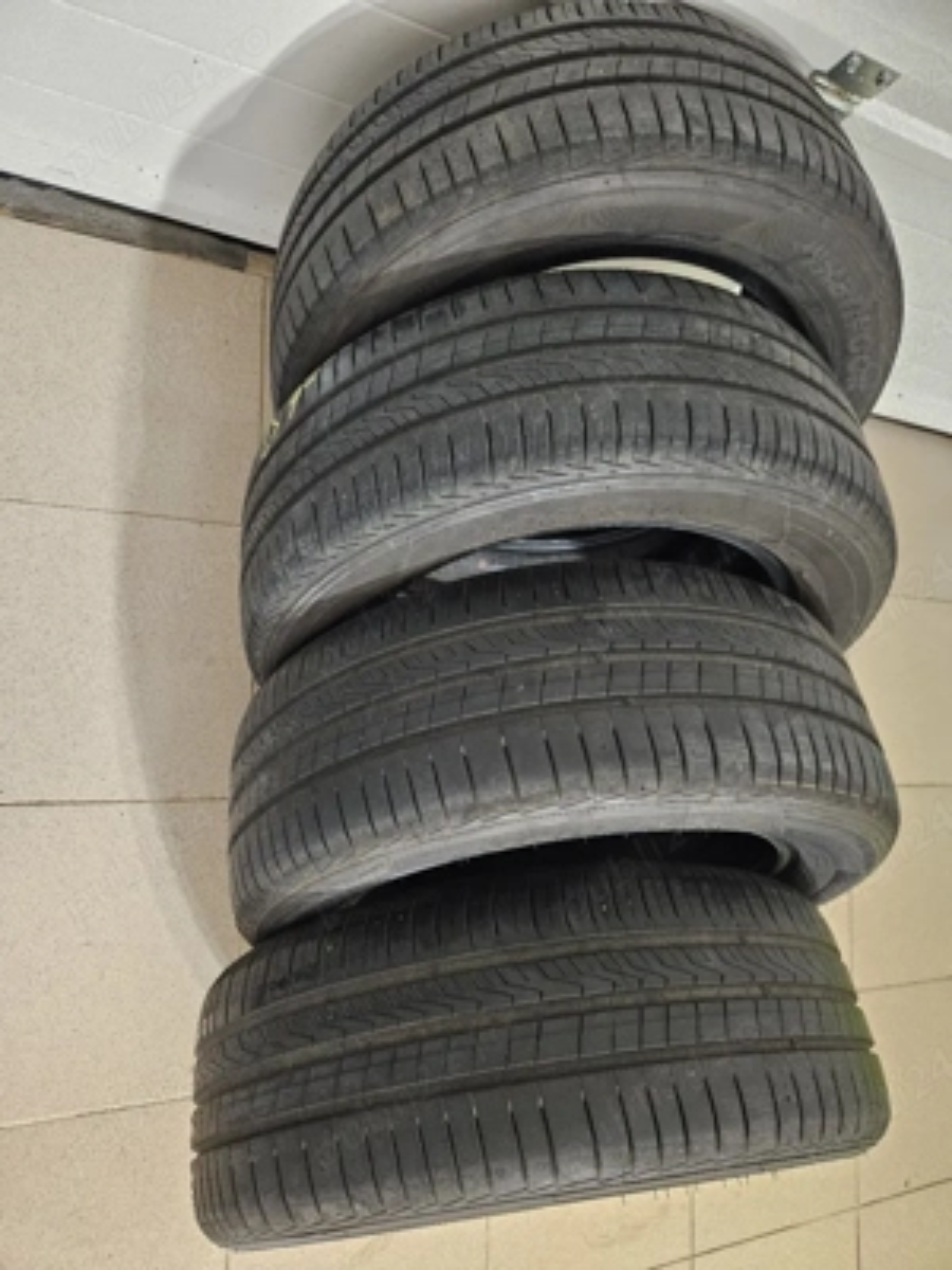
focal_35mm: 23
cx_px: 476
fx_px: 843
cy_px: 635
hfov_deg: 58.9
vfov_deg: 73.9
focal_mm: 5.4
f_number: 1.8
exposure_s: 1/25.1
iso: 800
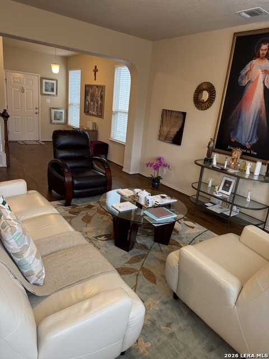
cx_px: 134
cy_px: 180
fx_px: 249
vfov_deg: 71.6
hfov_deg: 56.8
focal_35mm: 24
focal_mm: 6.76
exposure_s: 1/60
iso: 200
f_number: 1.78
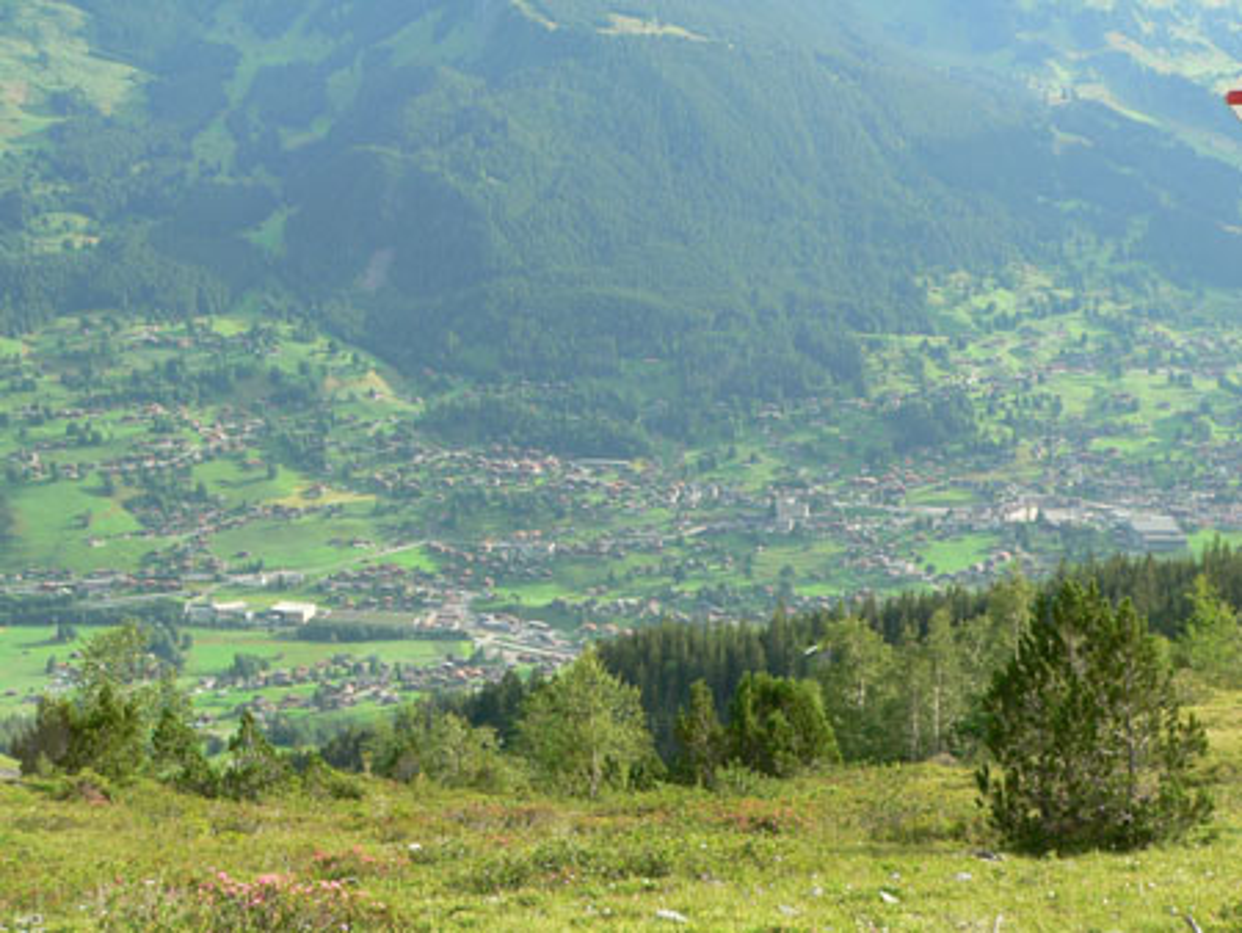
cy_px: 466
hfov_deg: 30.7
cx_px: 621
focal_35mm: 63
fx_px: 2262
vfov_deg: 23.3
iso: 80
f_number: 4
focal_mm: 10.4
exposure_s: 1/200
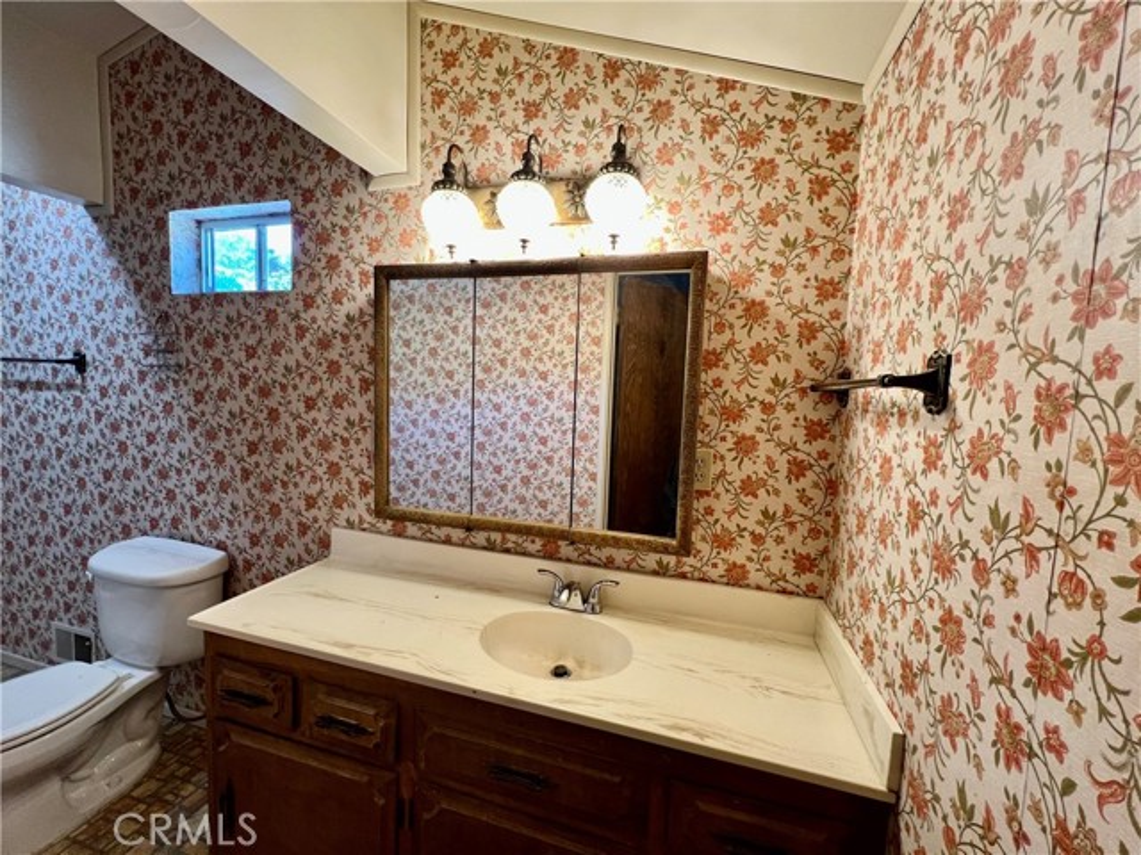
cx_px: 570
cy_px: 428
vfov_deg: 89.9
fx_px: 429
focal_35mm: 13
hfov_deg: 106.2
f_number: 1.8
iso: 160
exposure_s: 1/60
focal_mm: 1.57
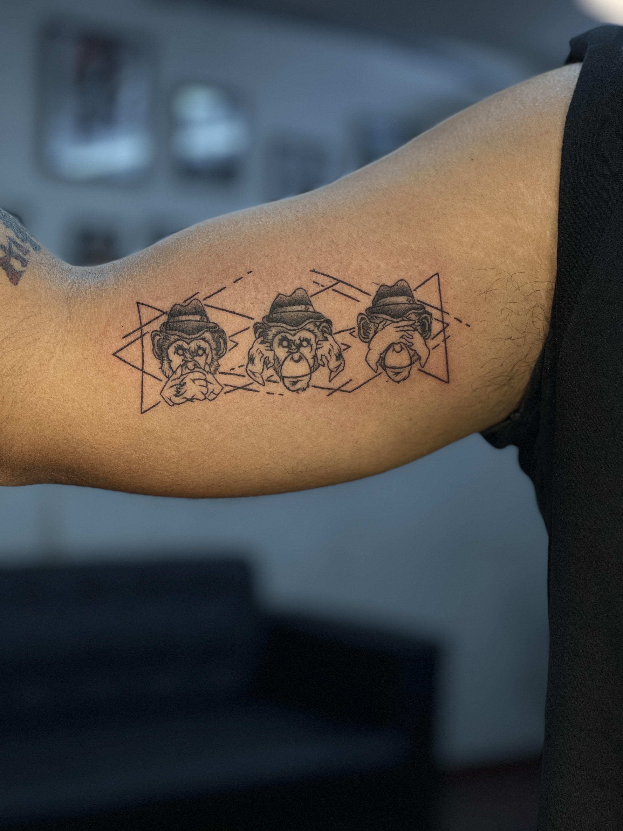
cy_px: 416
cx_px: 312
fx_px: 1536
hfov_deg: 22.9
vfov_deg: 30.3
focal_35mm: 64
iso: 40
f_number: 2.2
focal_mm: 7.5
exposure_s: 1/100
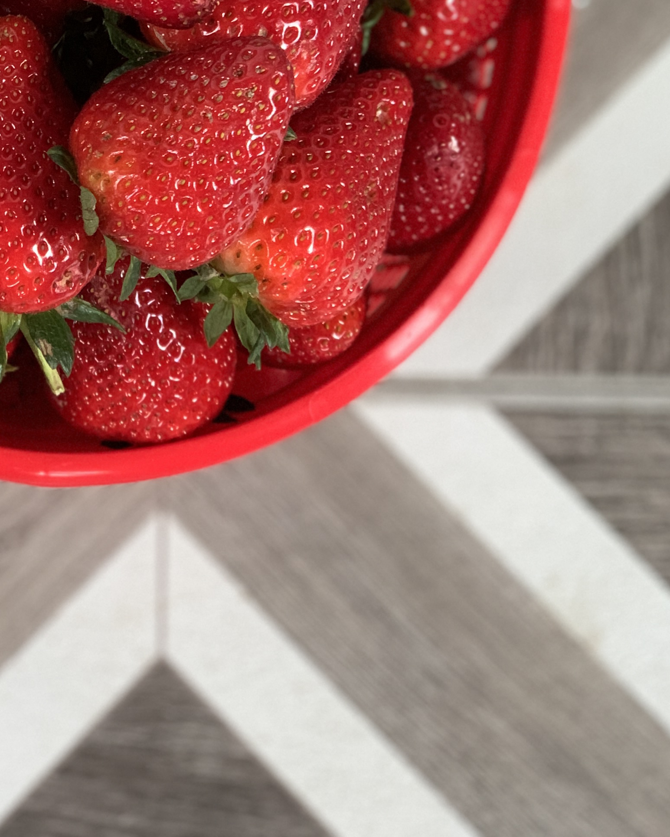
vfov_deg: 17.6
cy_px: -36
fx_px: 2627
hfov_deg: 14.4
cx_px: 86
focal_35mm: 106
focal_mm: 6
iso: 125
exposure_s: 1/61
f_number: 2.4
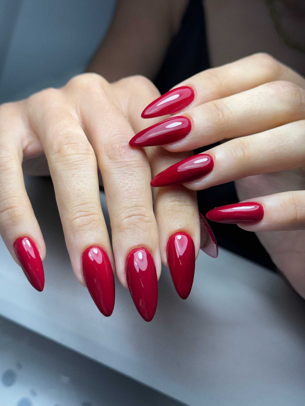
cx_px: 152
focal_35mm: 48
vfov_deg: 39.7
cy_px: 203
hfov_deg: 30.3
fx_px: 564
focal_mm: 6.76
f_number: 1.78
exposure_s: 1/876
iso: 64
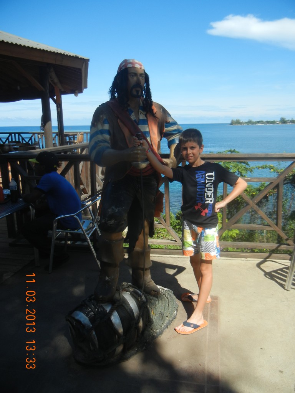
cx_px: 148
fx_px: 341
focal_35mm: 30
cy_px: 196
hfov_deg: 46.8
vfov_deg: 60.0
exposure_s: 1/338
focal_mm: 5.4
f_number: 7
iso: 160
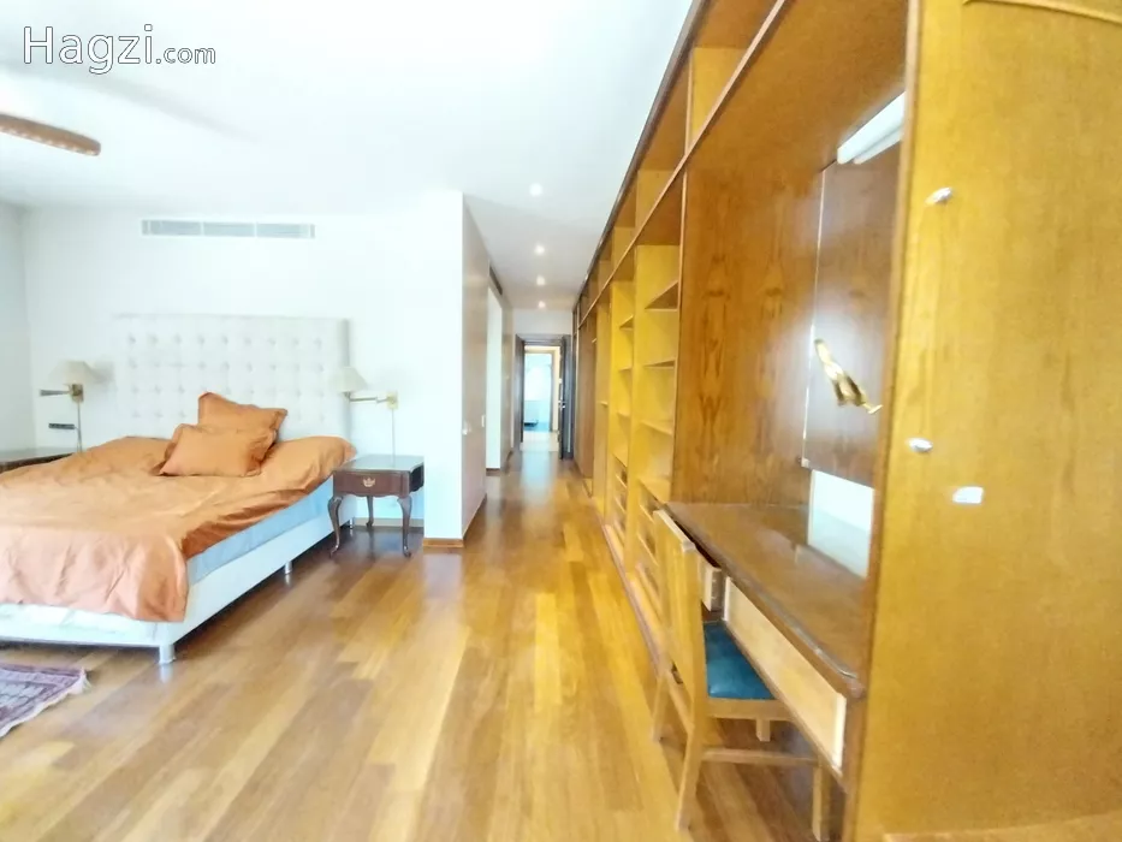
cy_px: 421
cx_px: 561
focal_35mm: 13
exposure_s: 1/14
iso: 640
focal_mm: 1.3
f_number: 2.2
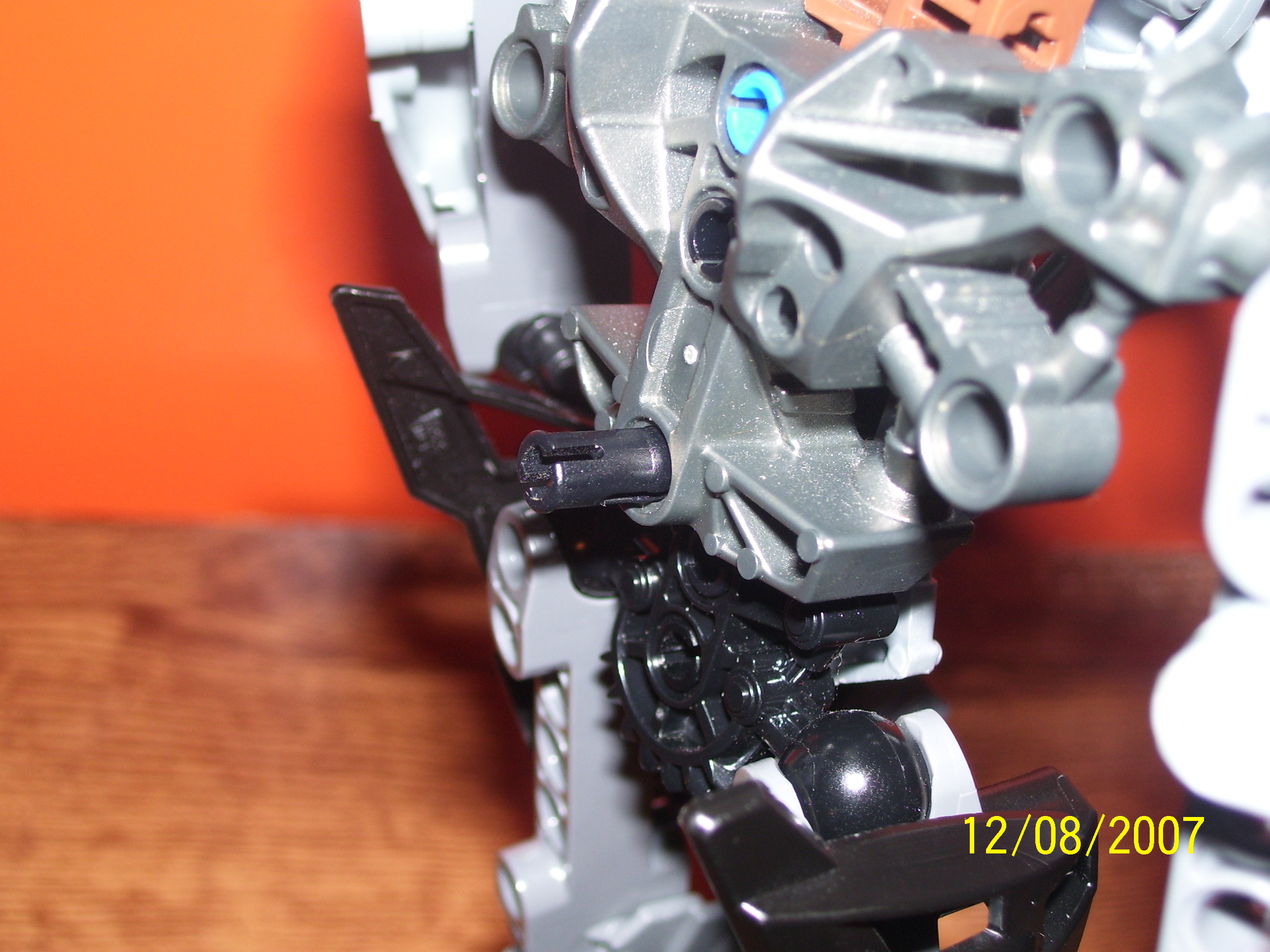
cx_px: 635
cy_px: 476
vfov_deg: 25.7
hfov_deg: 33.8
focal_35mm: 57
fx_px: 2091
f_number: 3.4
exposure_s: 1/60
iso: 80
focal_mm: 9.4
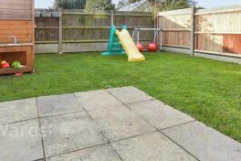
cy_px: 31
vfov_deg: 45.3
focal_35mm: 27
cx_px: 114
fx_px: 181
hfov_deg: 67.3
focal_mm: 10
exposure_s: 1/100
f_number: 8
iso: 250
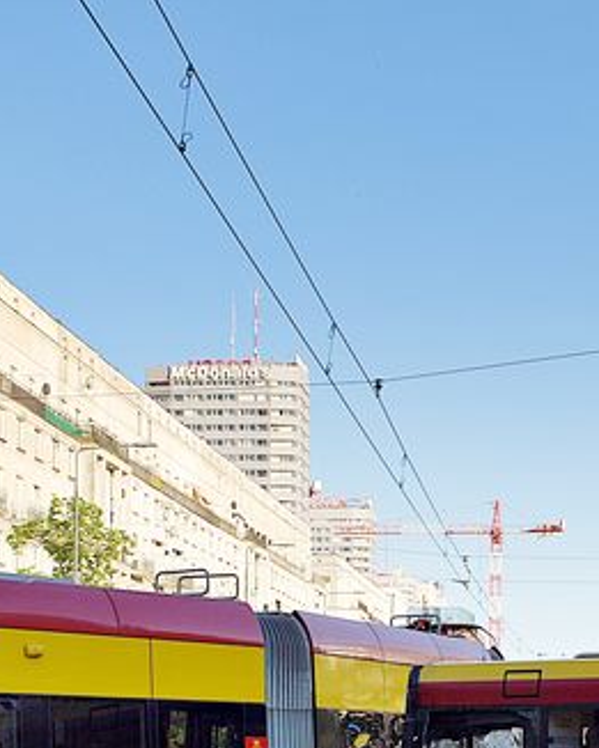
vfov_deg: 19.8
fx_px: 2104
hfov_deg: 16.0
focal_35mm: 95
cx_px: 509
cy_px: 645
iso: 100
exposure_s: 1/200
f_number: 7.1
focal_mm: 26
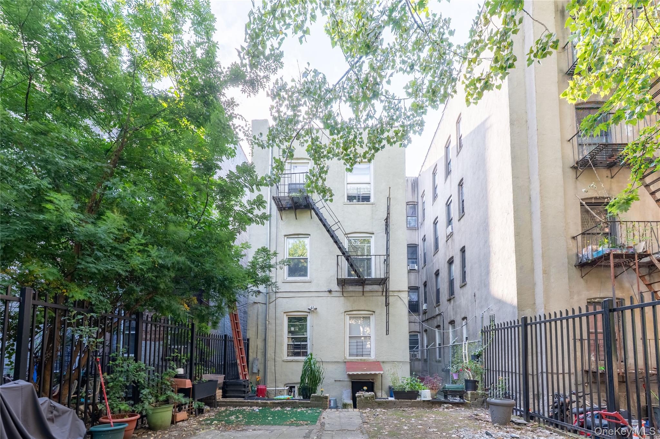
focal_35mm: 14
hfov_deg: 104.3
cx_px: 330
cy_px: 220
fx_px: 257
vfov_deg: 81.2
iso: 250
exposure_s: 1/640
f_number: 8
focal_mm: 14
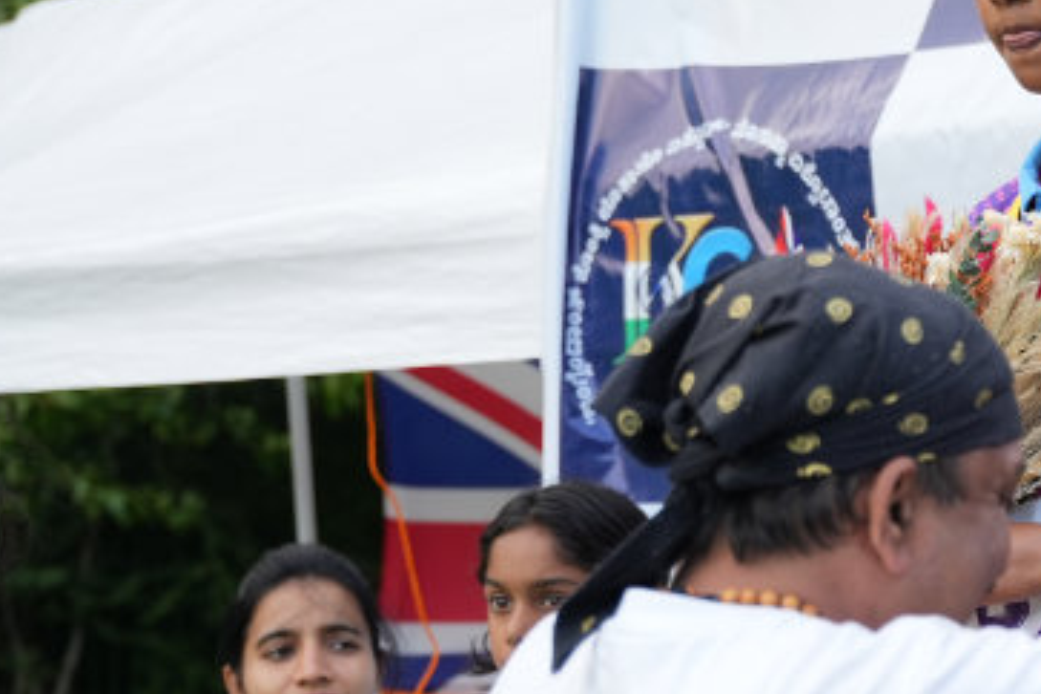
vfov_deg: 12.5
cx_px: 1288
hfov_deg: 17.7
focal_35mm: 110
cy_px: 526
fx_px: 3167
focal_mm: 38.9
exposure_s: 1/800
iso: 250
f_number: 2.8
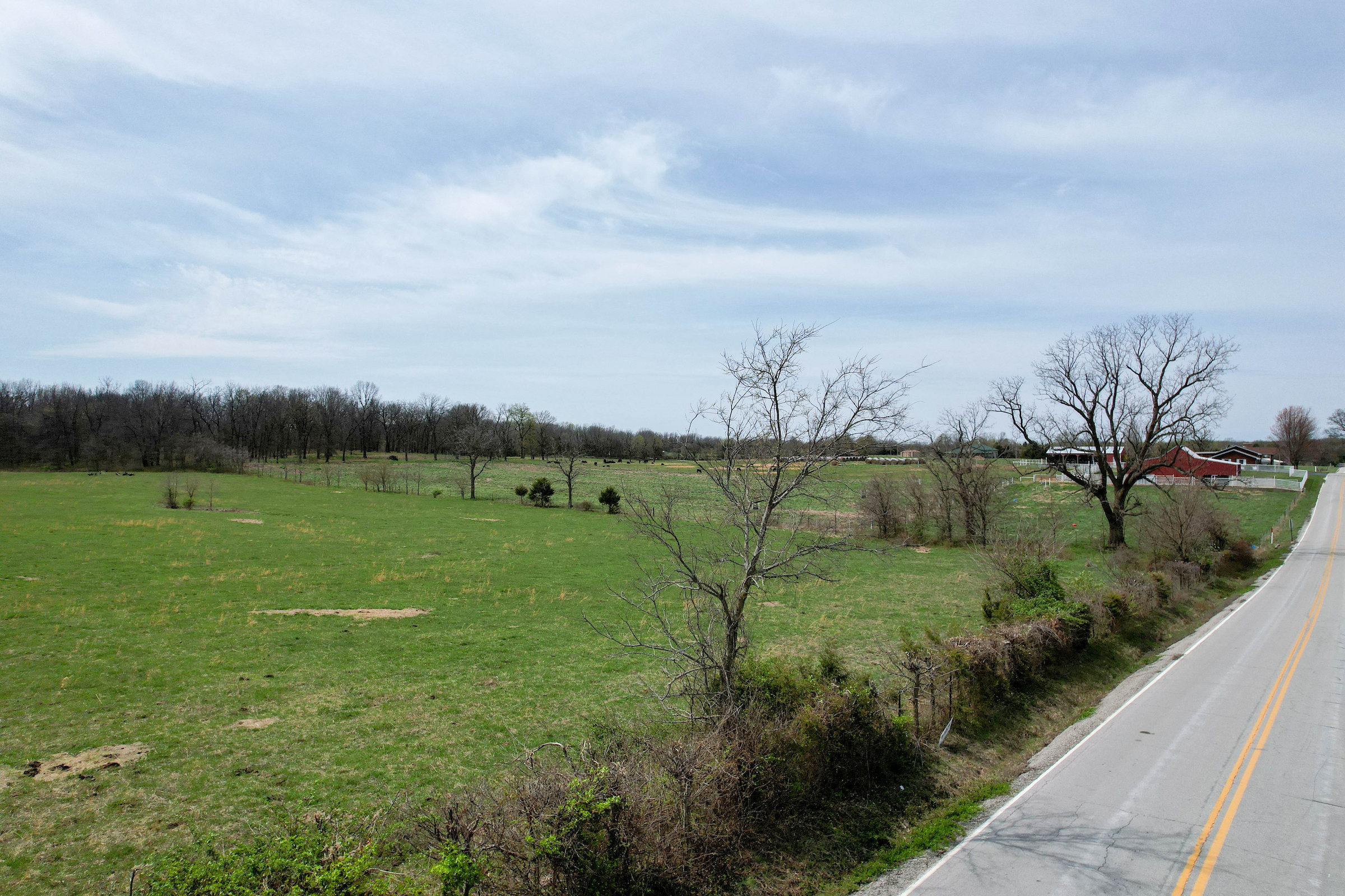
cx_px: 672
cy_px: 448
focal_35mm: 22
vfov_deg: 57.2
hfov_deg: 78.6
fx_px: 822
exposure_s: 1/4000
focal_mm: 8.38
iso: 100
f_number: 2.8
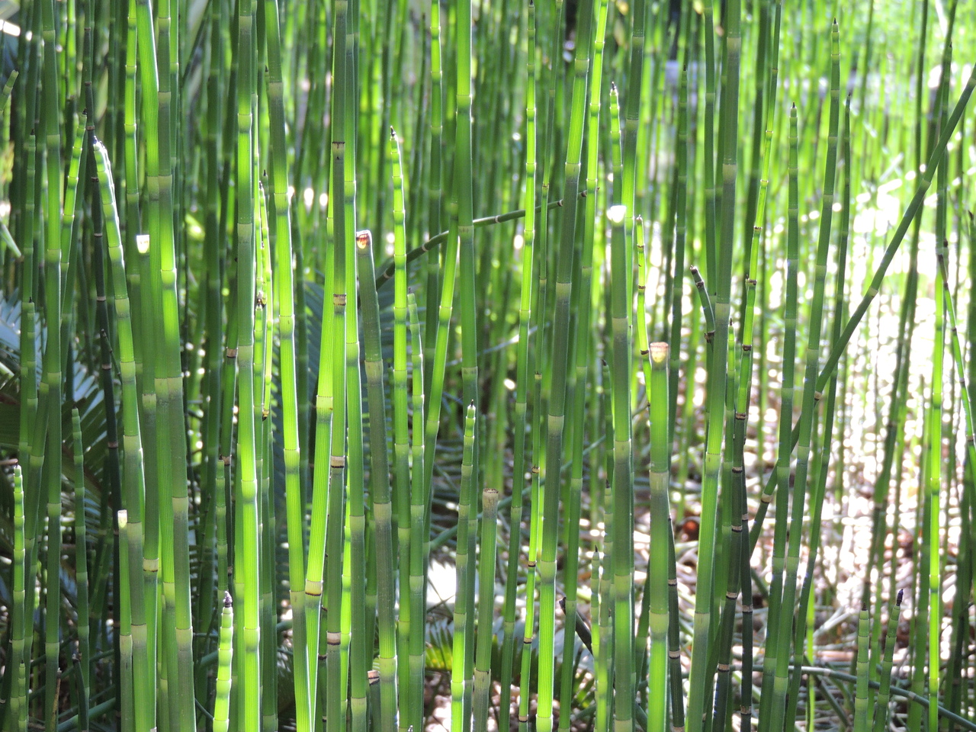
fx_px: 2820
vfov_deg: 14.8
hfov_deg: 19.6
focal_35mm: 100
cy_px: 366
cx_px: 488
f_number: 4.1
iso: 280
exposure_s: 1/100
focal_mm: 17.8
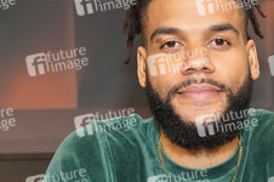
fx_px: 426
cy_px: 92
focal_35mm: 56
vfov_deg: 24.1
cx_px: 195
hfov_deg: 35.1
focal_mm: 28
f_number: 5
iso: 2000
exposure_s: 1/160
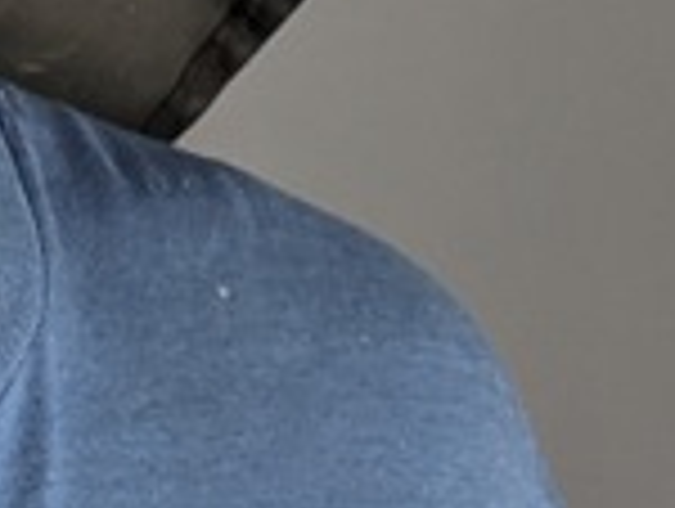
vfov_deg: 7.6
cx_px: 351
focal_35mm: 191
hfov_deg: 10.3
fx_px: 3730
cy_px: -337
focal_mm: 2.97
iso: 55
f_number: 1.8
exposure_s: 1/48.5
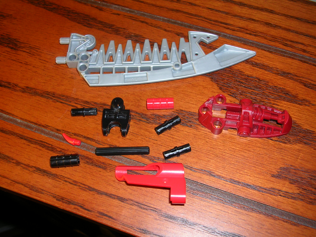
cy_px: 118
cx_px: 158
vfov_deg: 37.7
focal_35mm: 38
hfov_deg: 49.0
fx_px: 347
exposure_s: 1/60.1
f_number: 2.8
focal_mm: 5.8
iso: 50
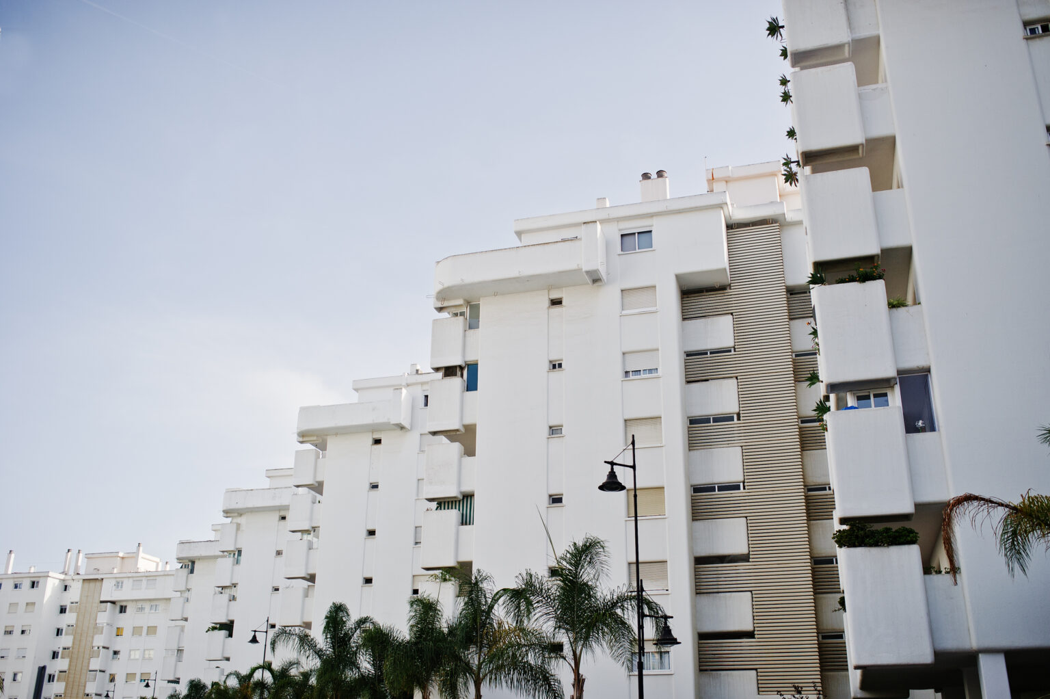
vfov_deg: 37.8
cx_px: 525
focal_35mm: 35
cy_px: 350
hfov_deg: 54.5
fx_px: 1020
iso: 200
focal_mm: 35
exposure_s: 1/8000
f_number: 2
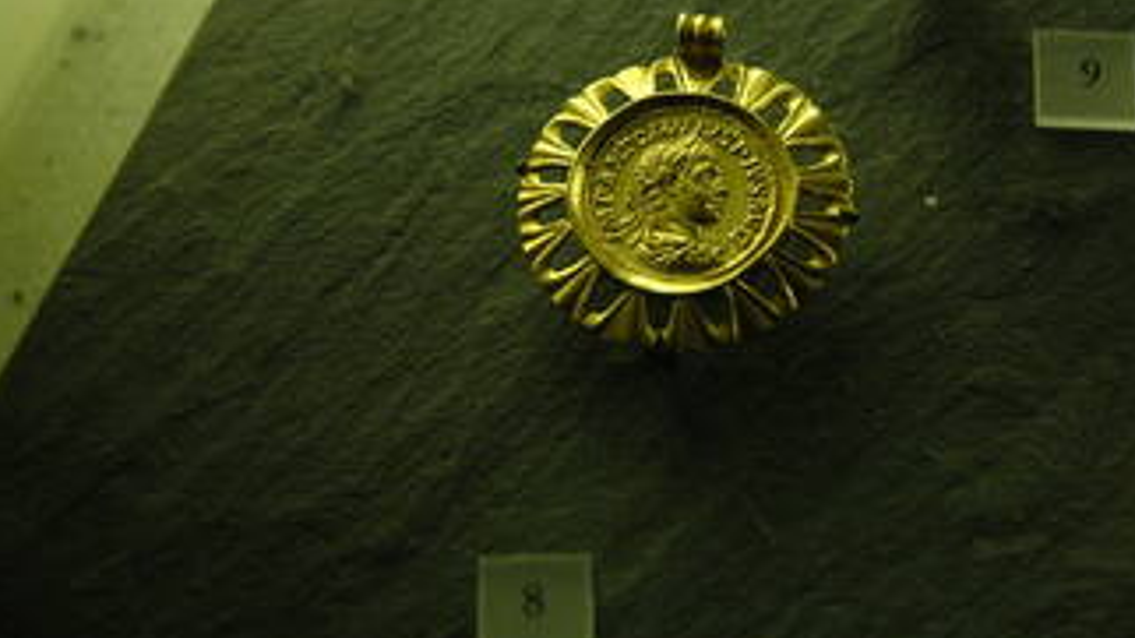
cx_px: 705
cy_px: 162
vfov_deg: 8.1
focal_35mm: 150
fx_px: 4514
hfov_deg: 14.3
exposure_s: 1/90
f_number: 4.8
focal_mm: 70
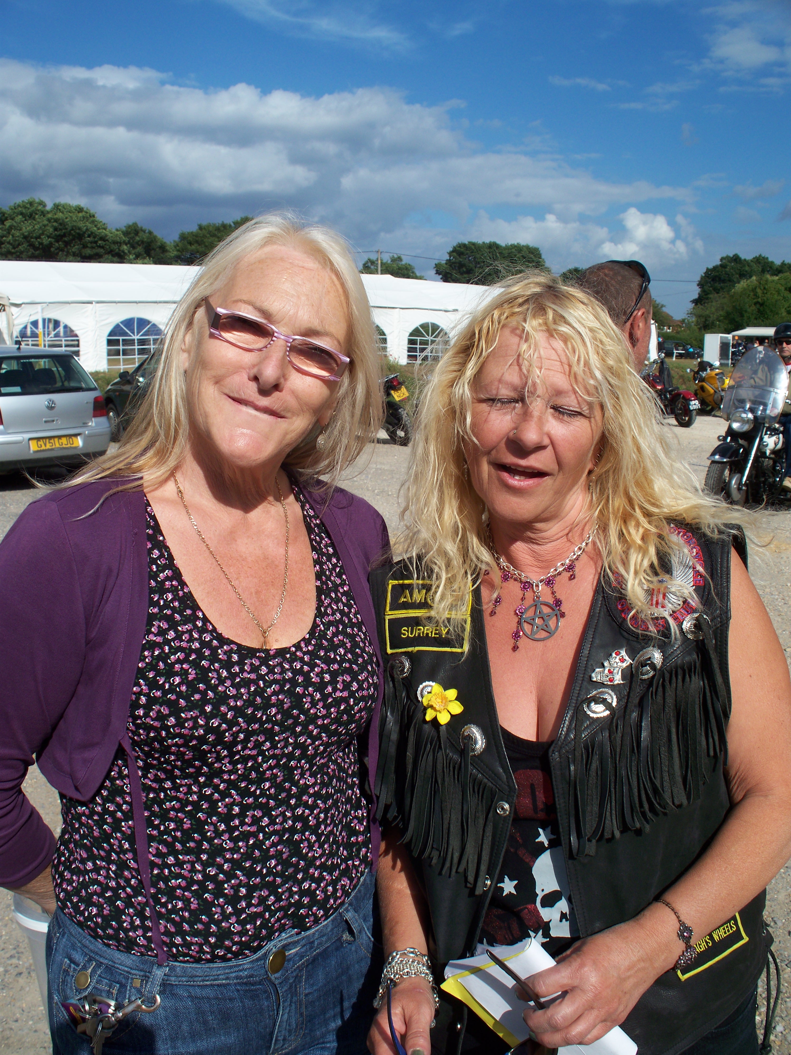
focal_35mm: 36
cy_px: 528
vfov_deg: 51.4
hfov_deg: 39.7
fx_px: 1097
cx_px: 396
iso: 64
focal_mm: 7.54
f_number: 5
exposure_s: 1/640
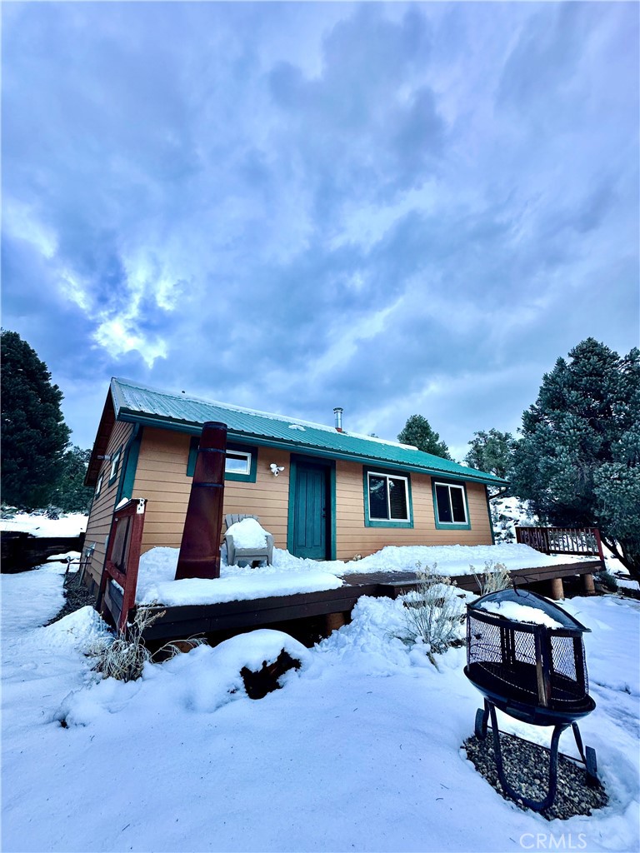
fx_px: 345
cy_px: 426
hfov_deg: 85.7
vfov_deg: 102.1
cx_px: 320
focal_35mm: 14
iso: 80
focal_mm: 2.22
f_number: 2.2
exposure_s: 1/99
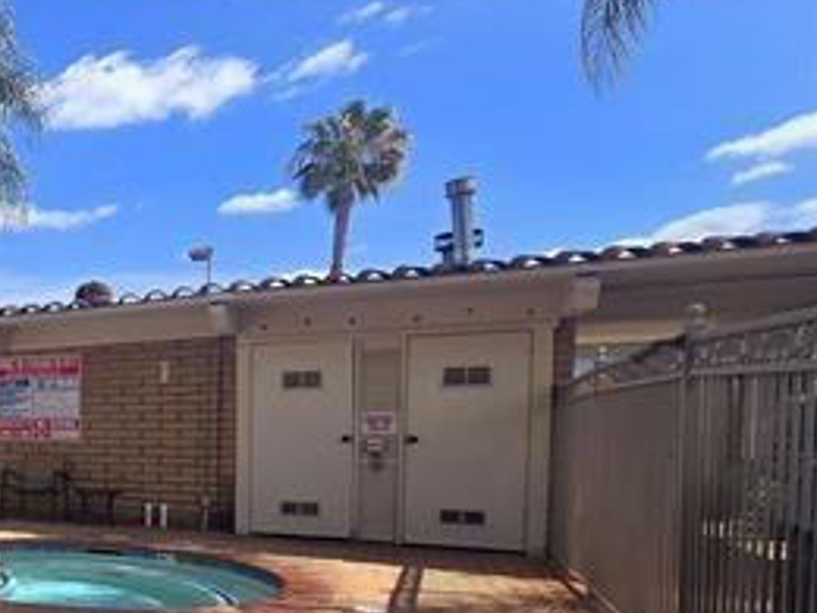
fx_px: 755
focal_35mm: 32
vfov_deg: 42.8
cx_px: -185
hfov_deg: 39.2
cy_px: 459
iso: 50
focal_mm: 2.2
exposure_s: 1/2000
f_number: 2.2
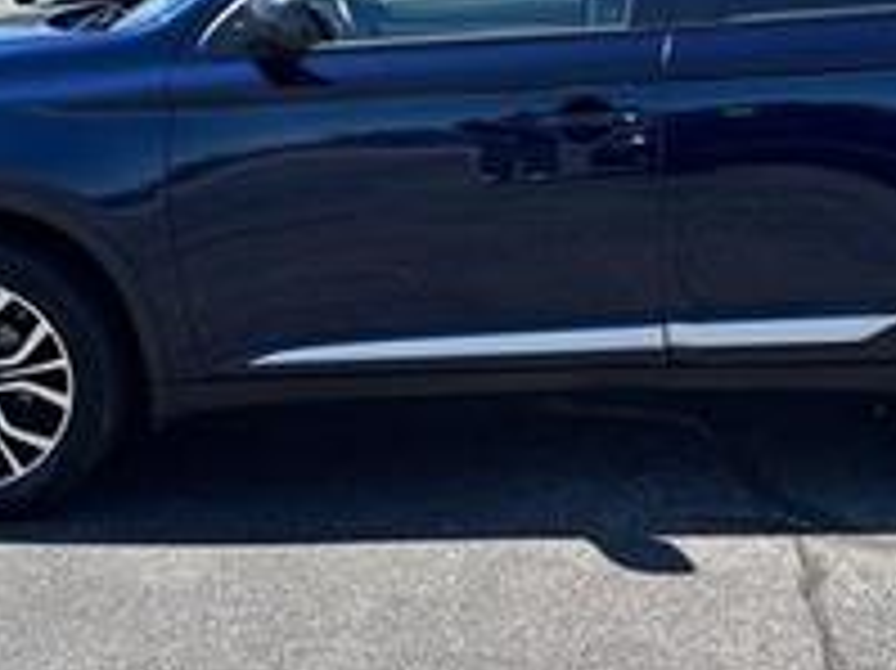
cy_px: 175
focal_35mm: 66
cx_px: 554
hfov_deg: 29.3
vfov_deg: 22.0
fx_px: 1707
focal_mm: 5.96
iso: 50
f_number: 1.6
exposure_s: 1/1499
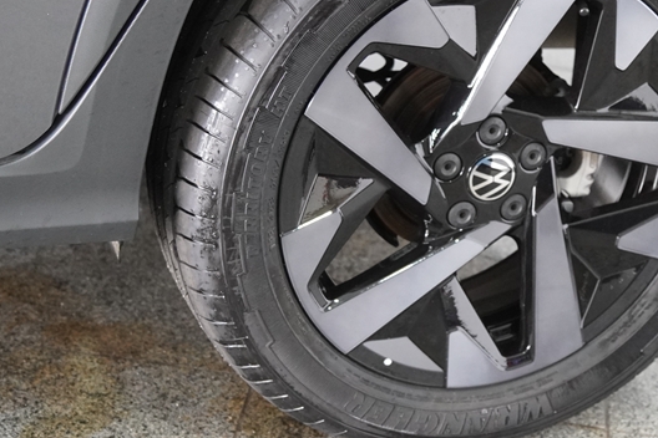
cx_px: 424
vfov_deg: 13.8
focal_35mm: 99
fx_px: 1809
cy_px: 140
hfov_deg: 20.6
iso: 2000
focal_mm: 34
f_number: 2.8
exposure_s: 1/160
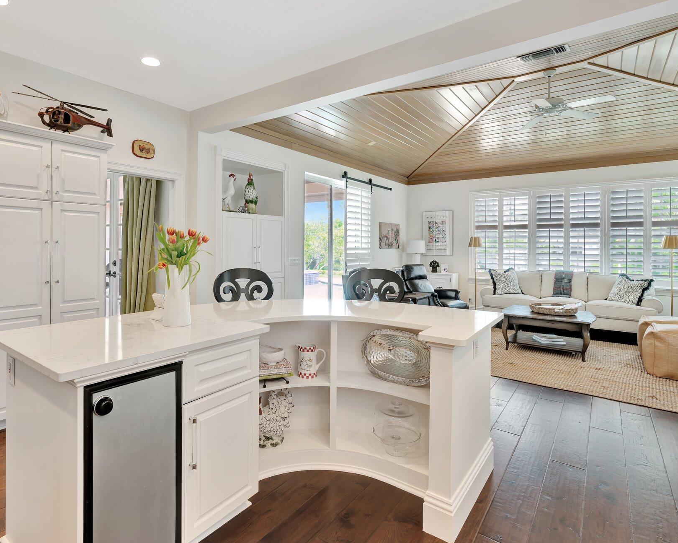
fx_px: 381
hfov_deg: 83.0
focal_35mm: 19
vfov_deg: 70.8
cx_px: 301
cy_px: 260
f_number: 5.6
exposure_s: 1/6
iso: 100
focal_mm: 16
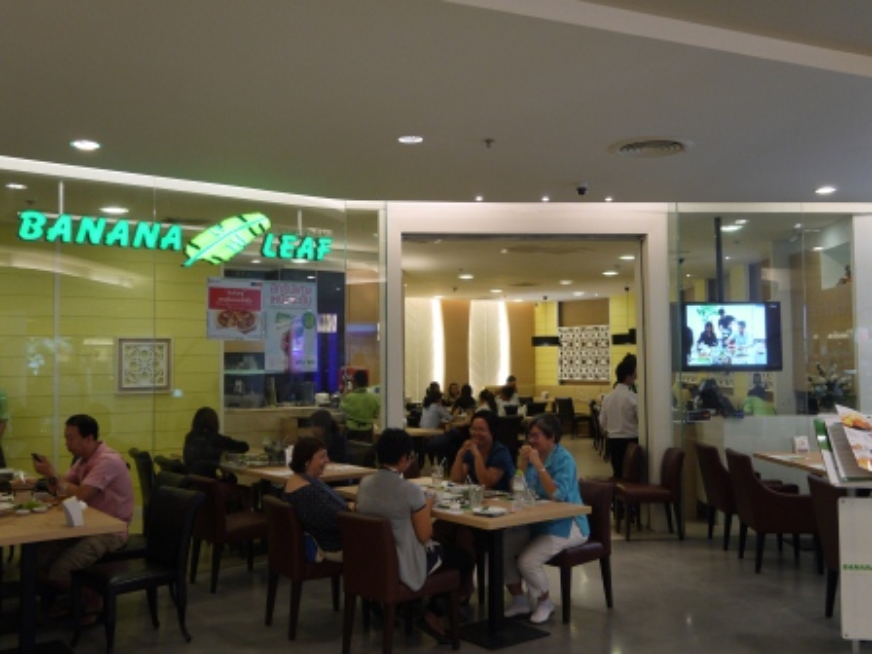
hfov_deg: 54.0
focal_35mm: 34
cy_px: 327
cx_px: 436
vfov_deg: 41.8
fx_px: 856
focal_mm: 17
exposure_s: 1/60
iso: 500
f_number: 4.1
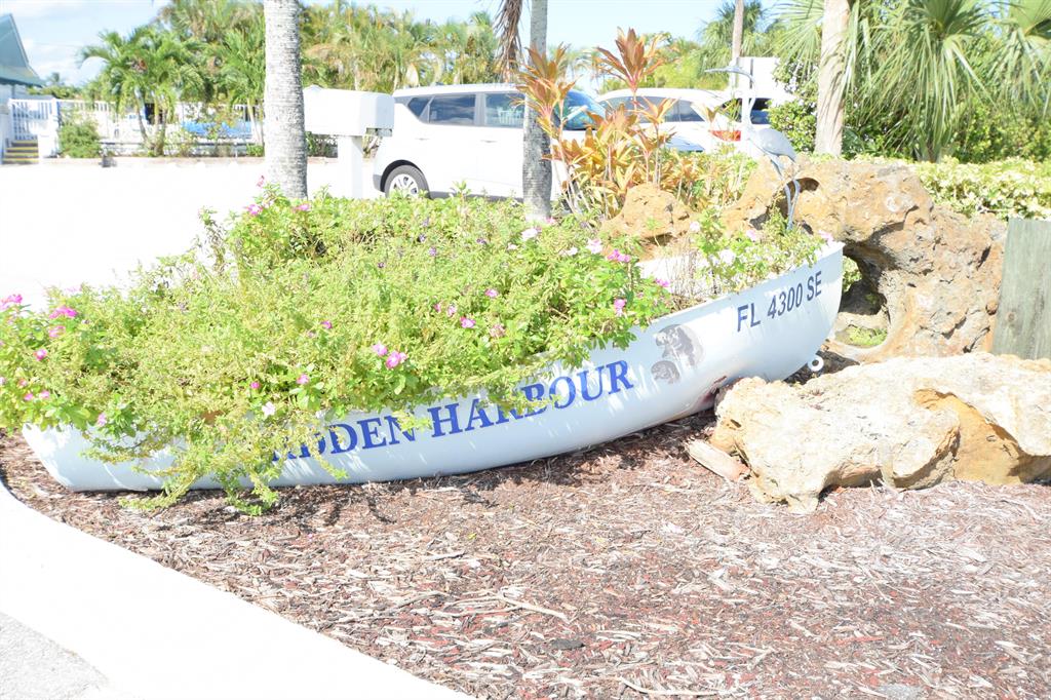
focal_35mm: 36
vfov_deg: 36.8
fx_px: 1051
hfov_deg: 53.1
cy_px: 350
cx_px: 526
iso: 280
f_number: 8
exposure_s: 1/250
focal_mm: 24
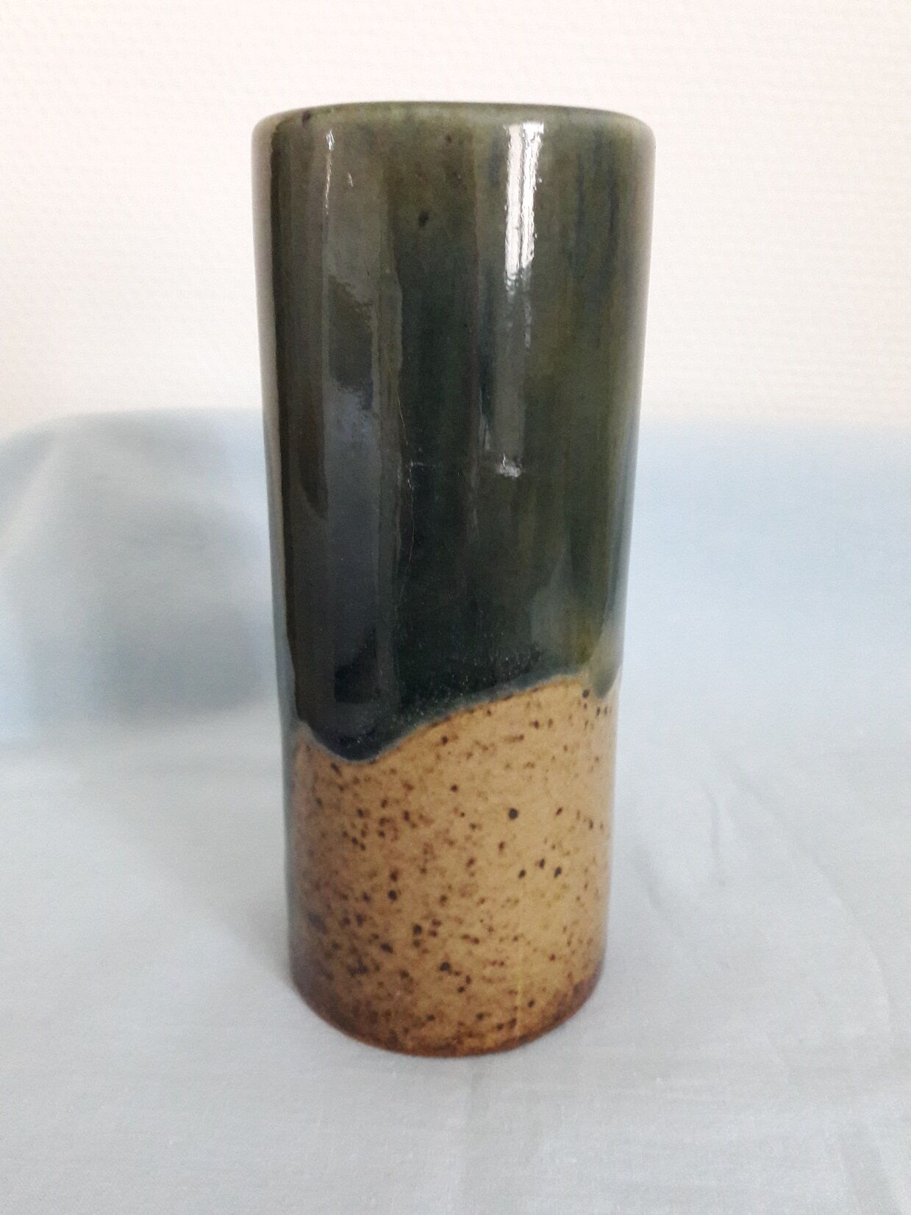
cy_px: 608
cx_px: 456
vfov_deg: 63.4
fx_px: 983
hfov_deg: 49.7
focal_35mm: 28
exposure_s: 1/17
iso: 500
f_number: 1.9
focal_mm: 3.7
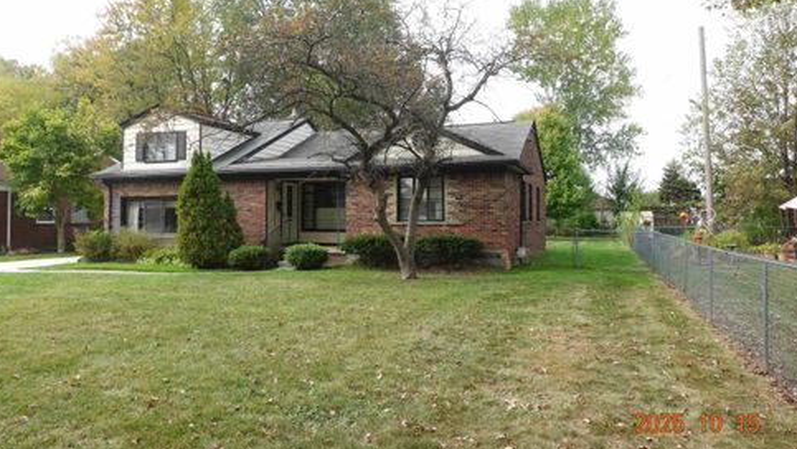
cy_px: 204
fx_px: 550
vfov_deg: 44.4
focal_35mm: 26
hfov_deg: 71.9
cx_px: 401
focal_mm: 9.4
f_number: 5.6
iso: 125
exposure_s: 1/125
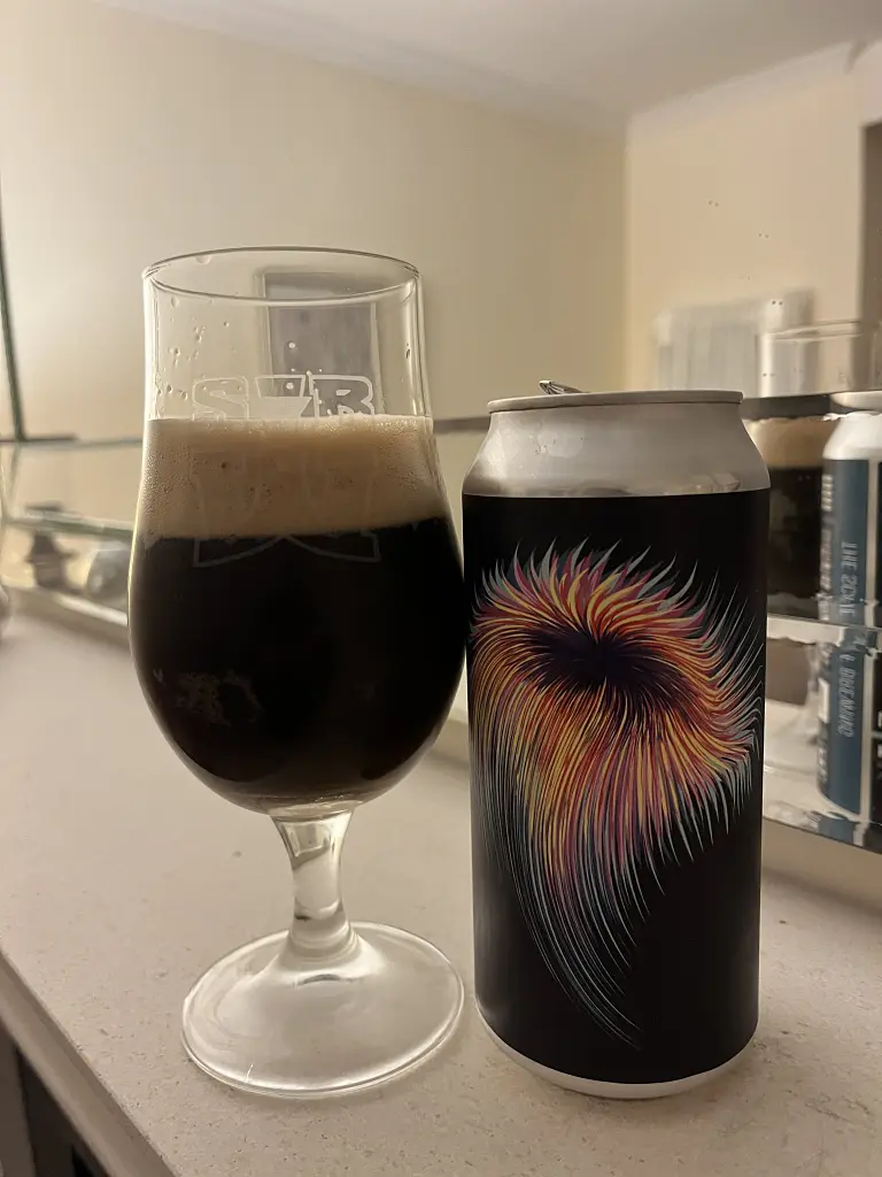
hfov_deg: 53.1
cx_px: 441
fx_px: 883
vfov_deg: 67.3
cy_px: 588
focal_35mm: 26
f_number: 1.6
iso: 800
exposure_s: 1/25
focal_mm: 5.1
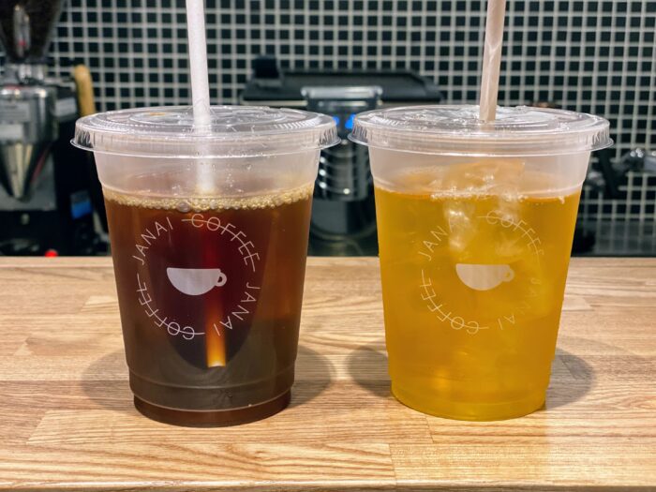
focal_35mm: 52
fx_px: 985
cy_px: 246
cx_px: 328
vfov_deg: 28.0
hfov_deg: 36.8
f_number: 2
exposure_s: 1/50
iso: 125
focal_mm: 6
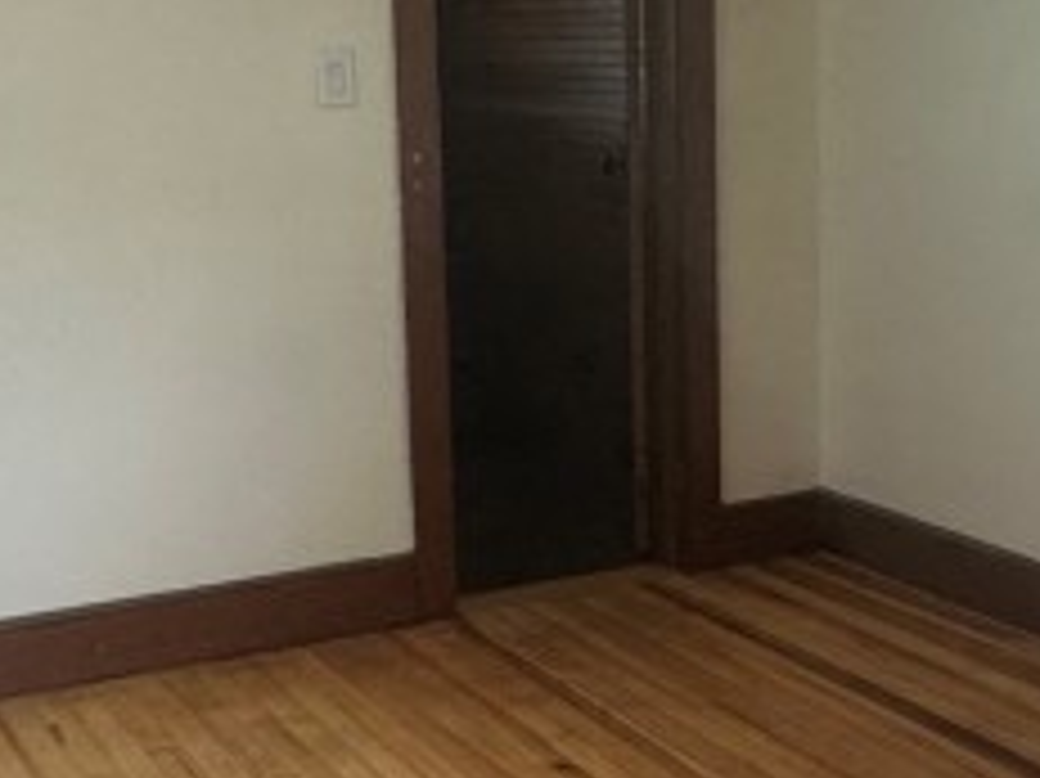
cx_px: 846
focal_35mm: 62
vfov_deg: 23.6
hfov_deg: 30.4
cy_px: 319
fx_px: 1862
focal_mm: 2.22
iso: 320
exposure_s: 1/99
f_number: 2.2
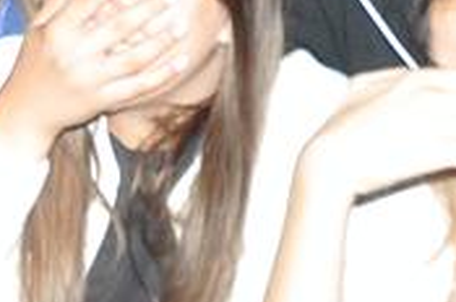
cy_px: -295
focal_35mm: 175
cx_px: 36
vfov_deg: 7.5
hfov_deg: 11.7
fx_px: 2213
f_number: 5.6
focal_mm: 24
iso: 3200
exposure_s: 1/60
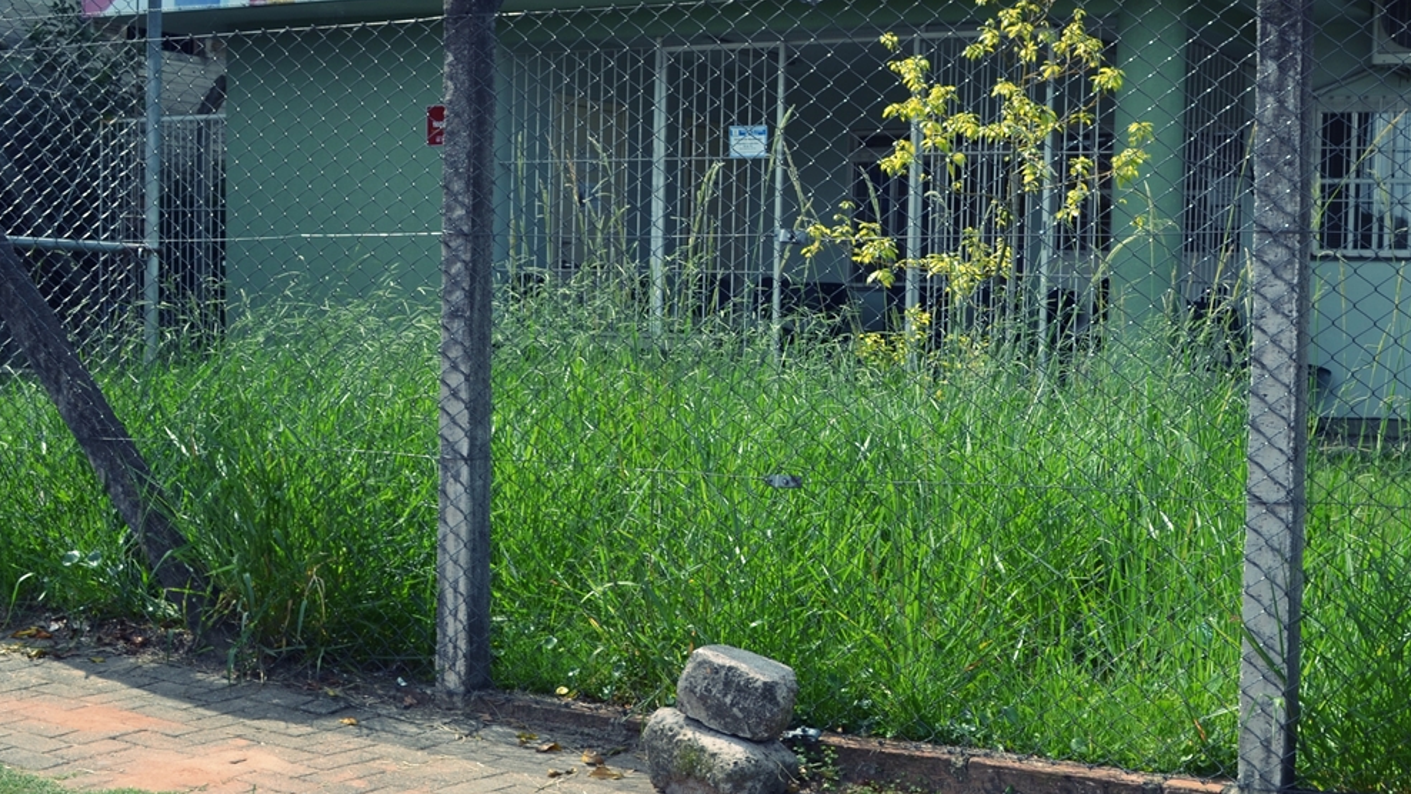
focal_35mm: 56
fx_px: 2095
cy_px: 451
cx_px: 938
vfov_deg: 21.4
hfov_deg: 36.8
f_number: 7.1
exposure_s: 1/200
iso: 100
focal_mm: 22
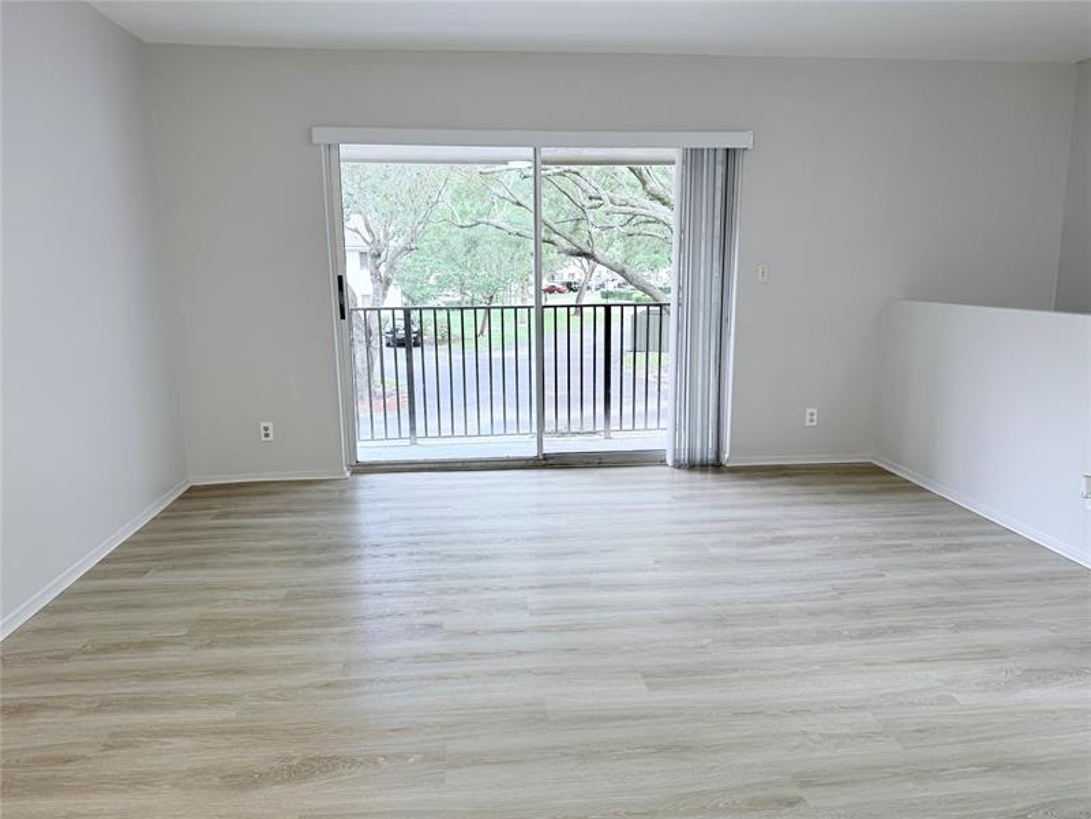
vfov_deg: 56.8
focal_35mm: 24
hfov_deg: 71.6
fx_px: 756
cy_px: 410
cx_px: 546
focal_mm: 6.76
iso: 100
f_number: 1.78
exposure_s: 1/120
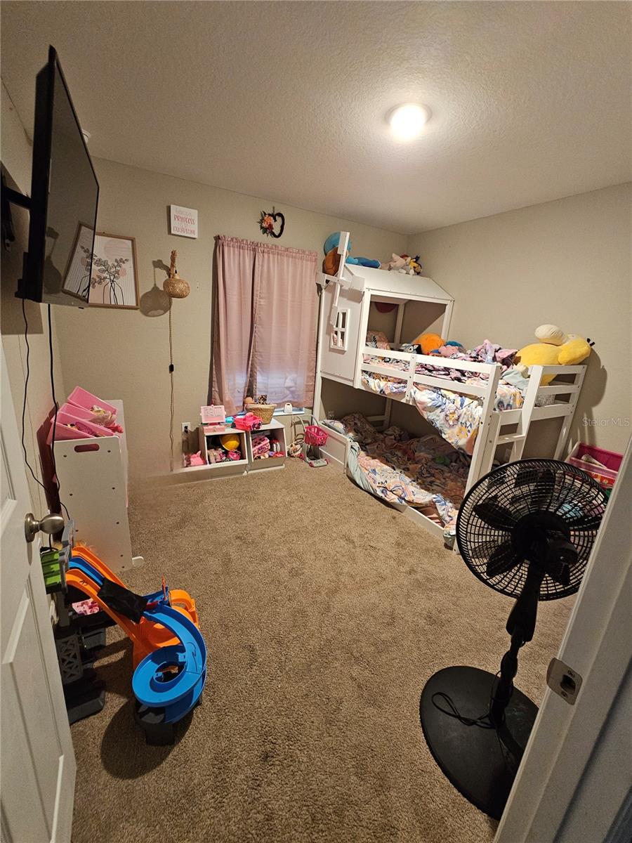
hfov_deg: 89.9
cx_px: 316
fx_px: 316
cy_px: 422
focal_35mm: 13
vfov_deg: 106.2
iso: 640
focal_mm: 2.2
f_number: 2.2
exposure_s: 1/30
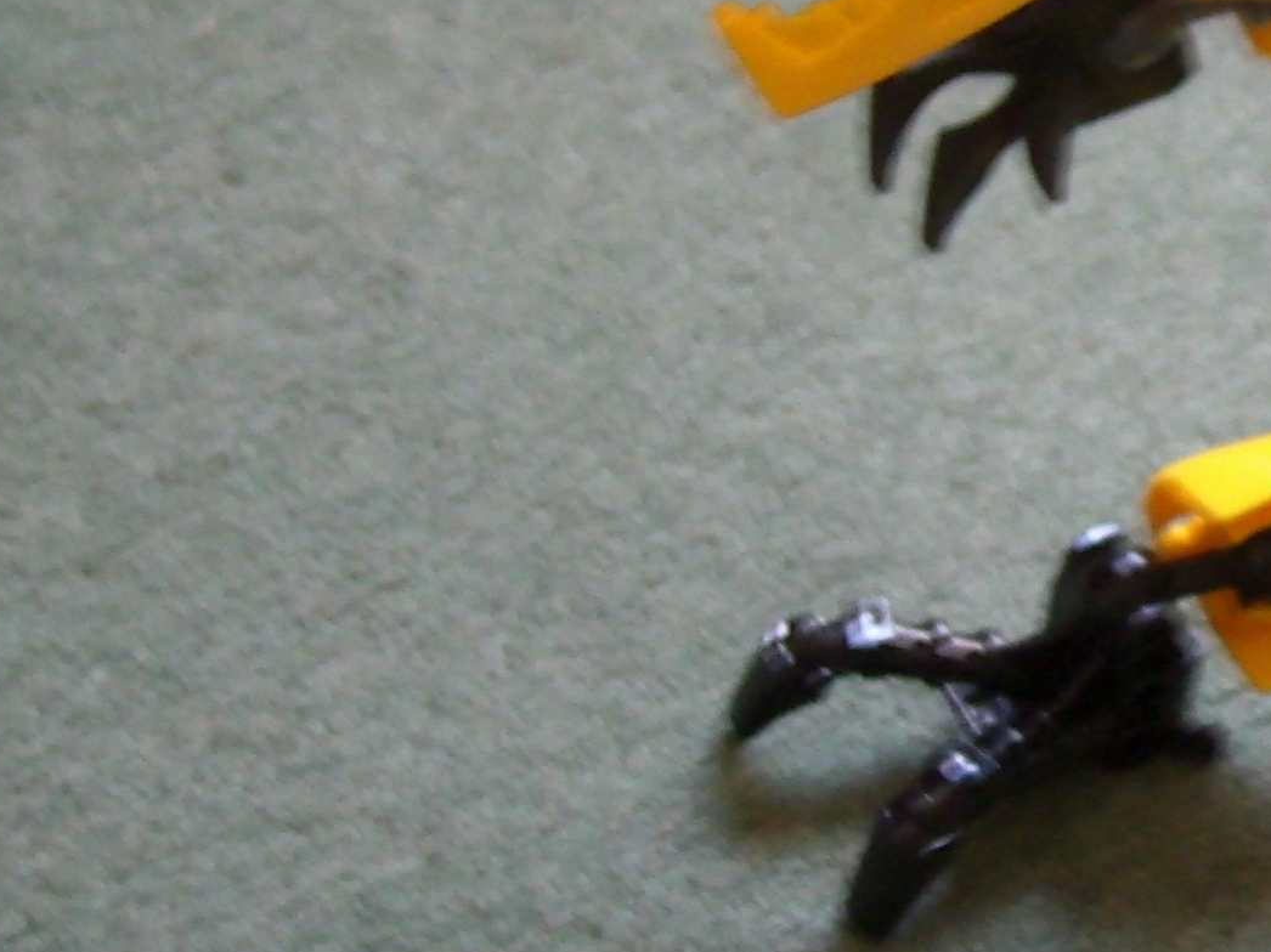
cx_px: 1462
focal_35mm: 94
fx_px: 3451
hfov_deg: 19.8
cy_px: 222
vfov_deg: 15.6
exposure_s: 1/8
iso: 50
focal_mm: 5.99
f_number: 2.8
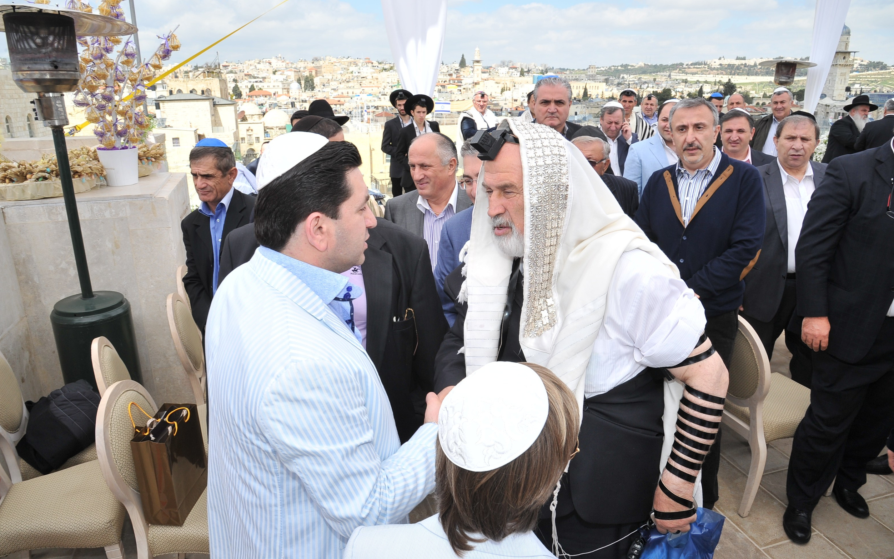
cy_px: 280
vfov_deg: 49.3
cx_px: 441
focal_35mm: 25
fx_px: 609
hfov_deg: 72.5
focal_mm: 24
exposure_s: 1/250
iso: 500
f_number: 13
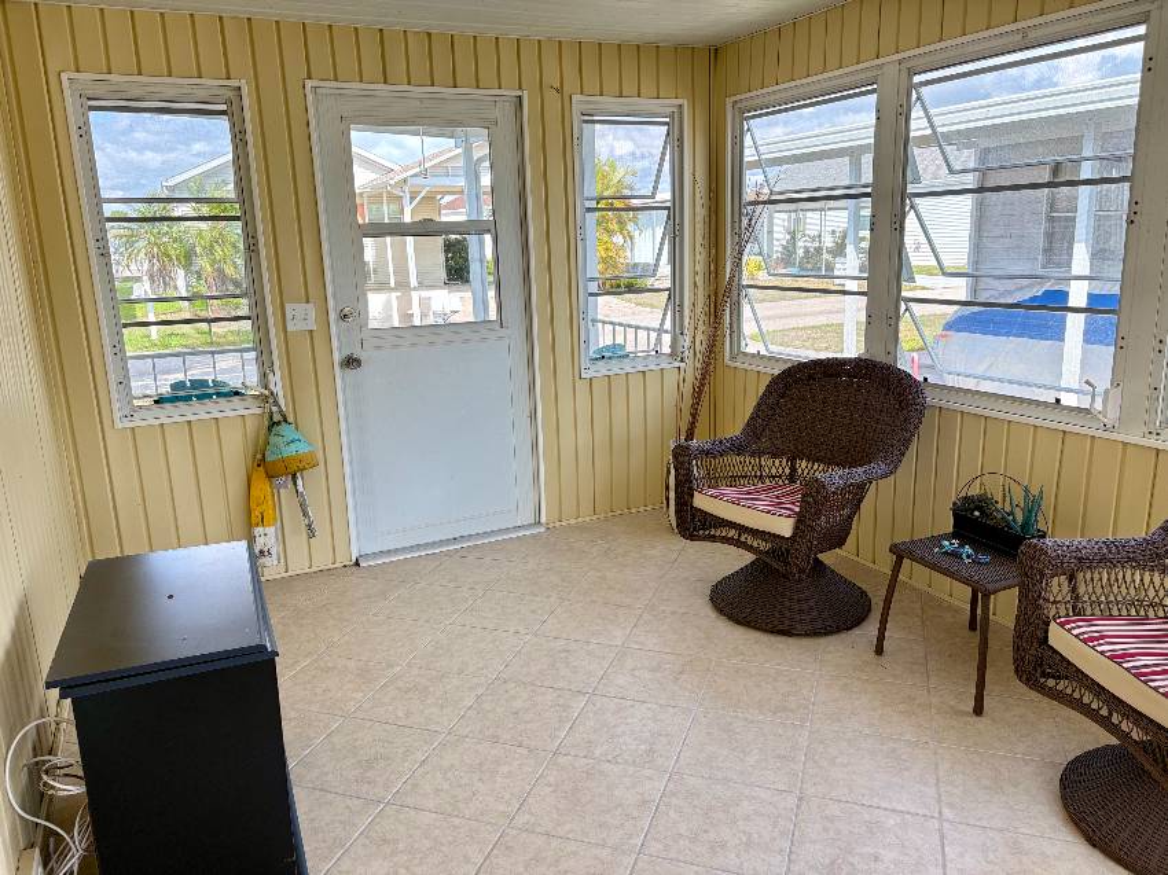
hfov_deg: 67.3
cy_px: 438
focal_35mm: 26
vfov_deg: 53.0
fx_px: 877
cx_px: 584
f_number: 1.6
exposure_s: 1/275
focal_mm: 5.96
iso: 64
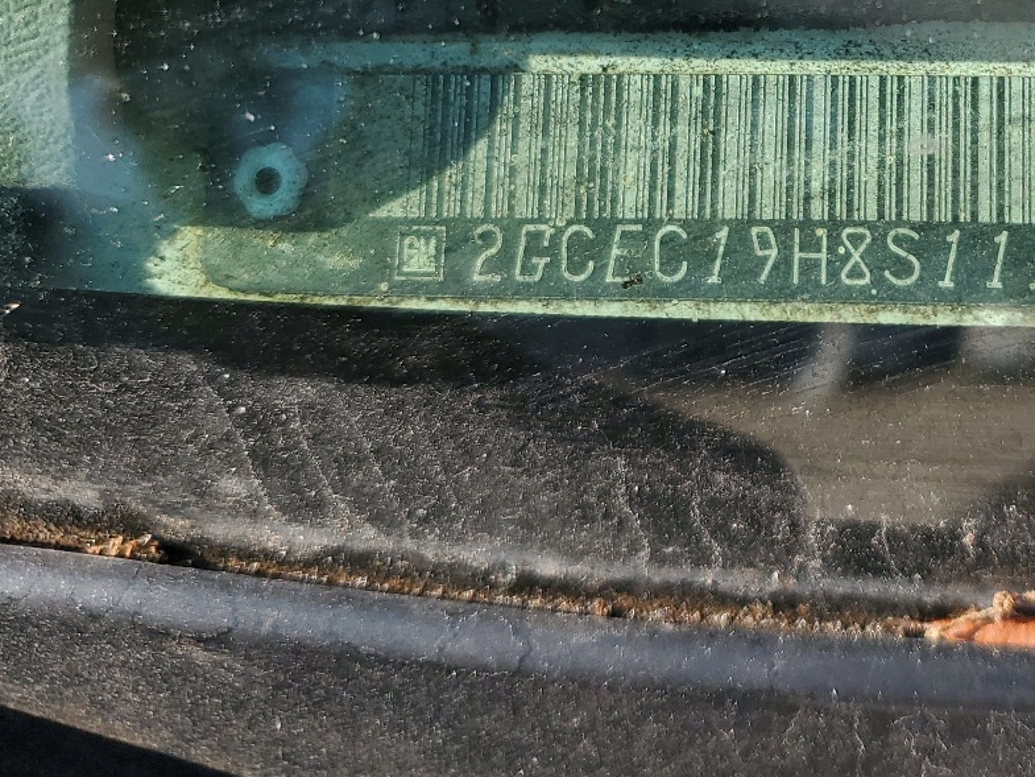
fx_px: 1585
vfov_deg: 26.3
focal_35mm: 53
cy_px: 30
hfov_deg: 34.6
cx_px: 878
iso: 50
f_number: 1.5
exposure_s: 1/909
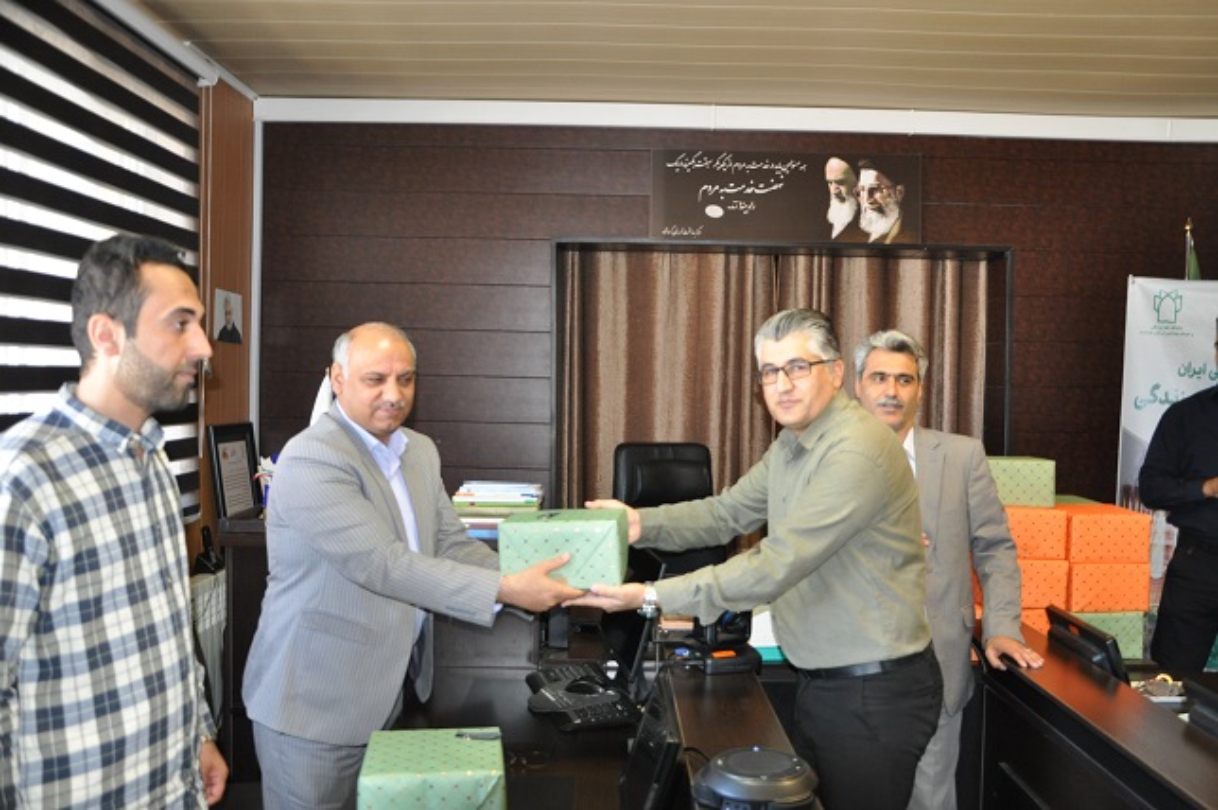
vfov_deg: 41.6
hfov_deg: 59.5
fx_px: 1065
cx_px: 609
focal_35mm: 32
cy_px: 405
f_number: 4
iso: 800
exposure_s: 1/60
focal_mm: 21
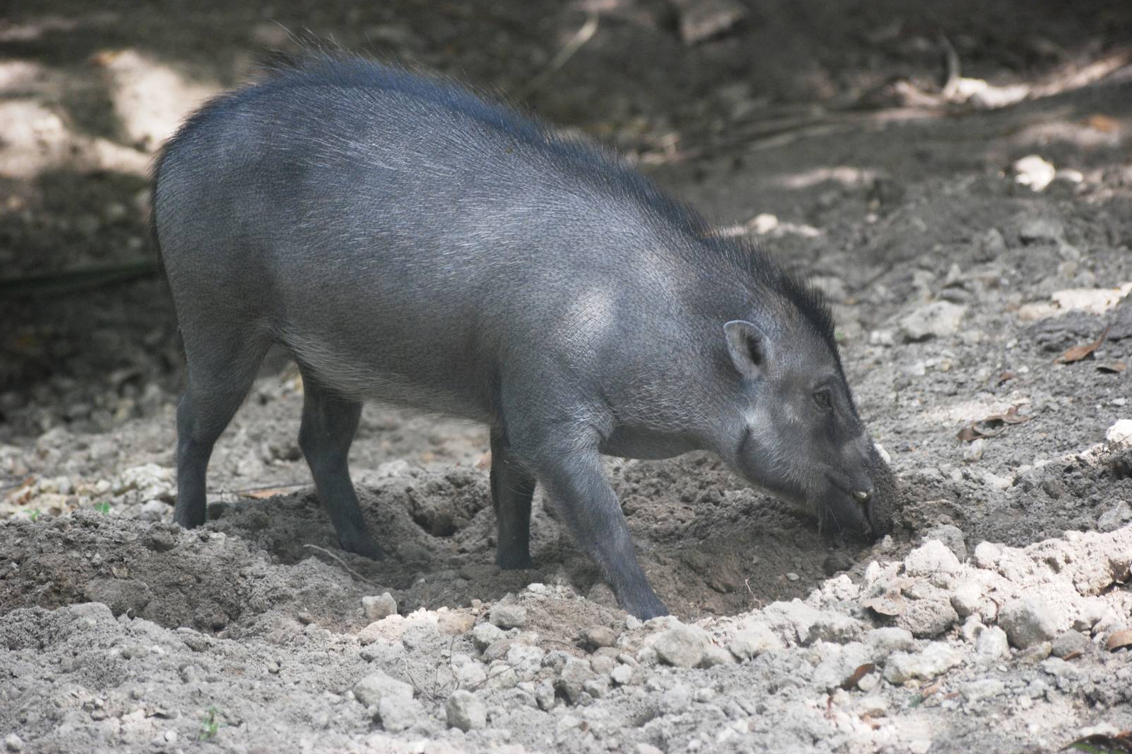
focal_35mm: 294
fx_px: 9226
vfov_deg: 4.7
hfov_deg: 7.0
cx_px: 566
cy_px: 377
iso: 400
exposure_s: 1/250
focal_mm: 195
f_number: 5
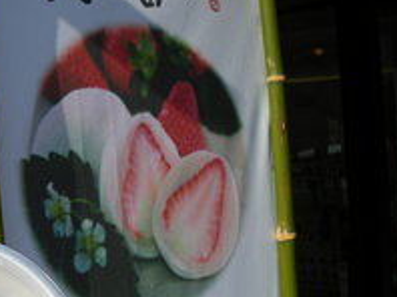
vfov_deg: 17.8
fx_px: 939
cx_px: 9
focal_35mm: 82
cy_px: 251
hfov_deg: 23.0
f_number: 5.4
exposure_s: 1/320
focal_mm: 6.3
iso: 64
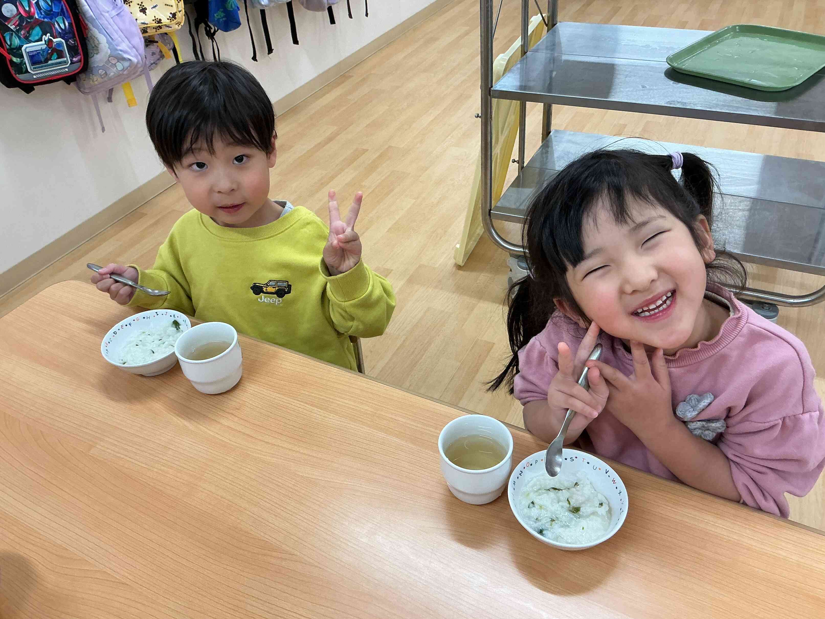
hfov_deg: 61.7
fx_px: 691
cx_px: 412
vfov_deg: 48.2
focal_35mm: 29
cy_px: 310
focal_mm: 3
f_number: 1.8
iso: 64
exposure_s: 1/120
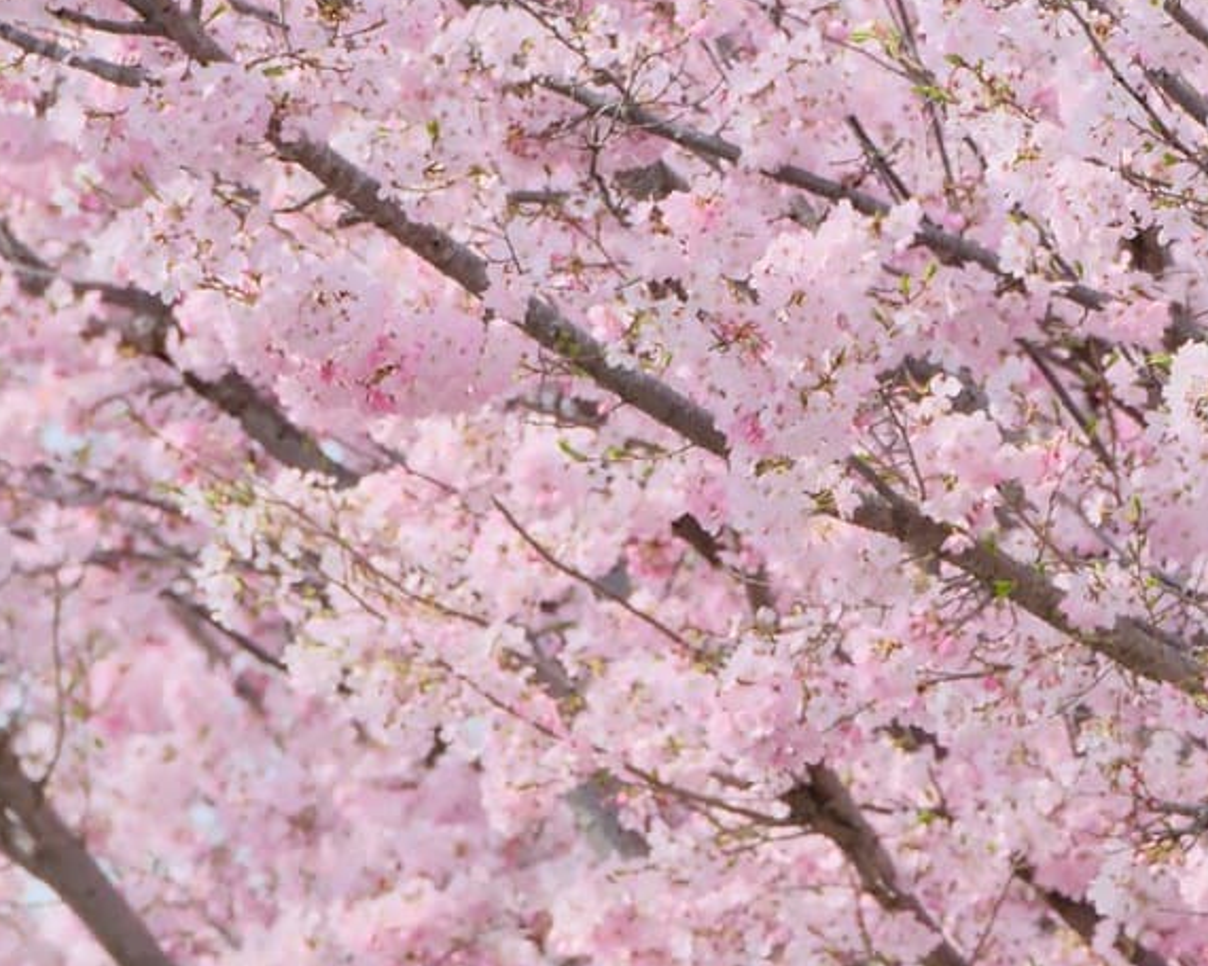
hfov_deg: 2.7
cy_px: 460
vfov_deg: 2.2
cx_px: 1418
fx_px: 25241
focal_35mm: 706
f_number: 7.1
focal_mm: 198.9
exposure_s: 1/500
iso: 800
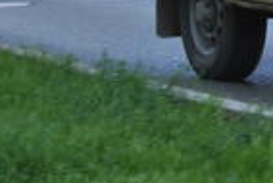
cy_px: -73
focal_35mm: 303
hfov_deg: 6.6
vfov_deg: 4.5
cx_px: 504
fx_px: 2302
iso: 110
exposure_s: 1/125
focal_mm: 45
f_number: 5.6
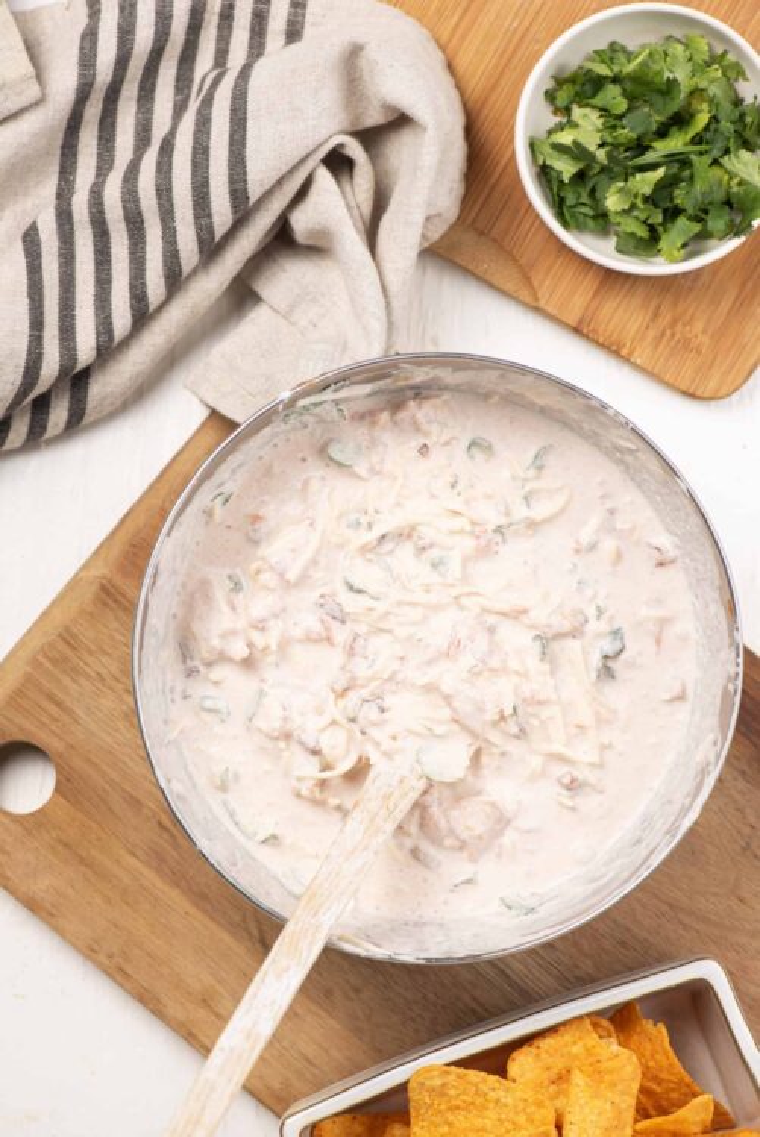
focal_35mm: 105
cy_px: 568
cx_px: 380
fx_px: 3320
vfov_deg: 19.4
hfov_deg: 13.1
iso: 100
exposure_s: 1/200
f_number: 8
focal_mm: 105
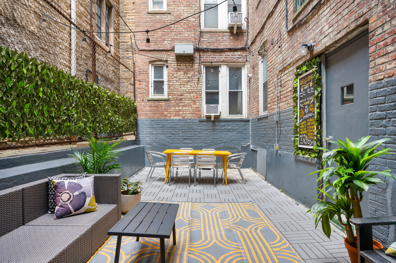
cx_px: 198
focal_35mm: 20
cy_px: 132
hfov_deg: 84.0
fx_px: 220
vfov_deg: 61.9
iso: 400
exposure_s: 1/8
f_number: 11
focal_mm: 20
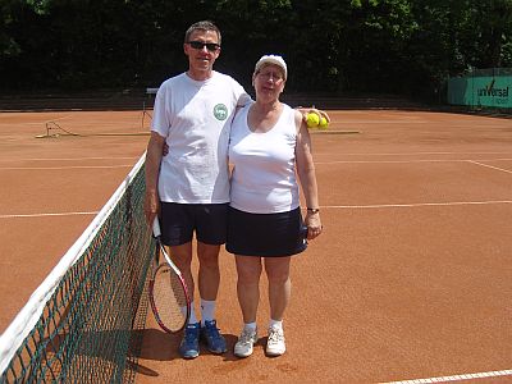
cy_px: 192
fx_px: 503
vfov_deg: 41.8
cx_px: 256
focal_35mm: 34
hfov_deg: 54.0
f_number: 7
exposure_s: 1/320
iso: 100
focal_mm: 7.3
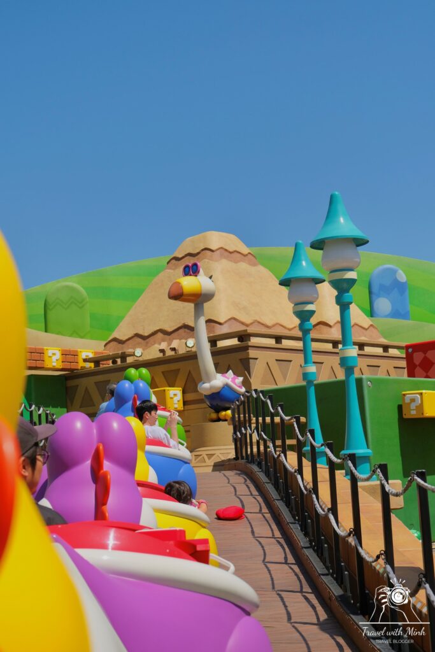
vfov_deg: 38.9
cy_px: 326
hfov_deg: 26.5
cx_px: 218
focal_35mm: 51
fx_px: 924
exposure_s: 1/2500
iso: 400
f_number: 4
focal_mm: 34.2
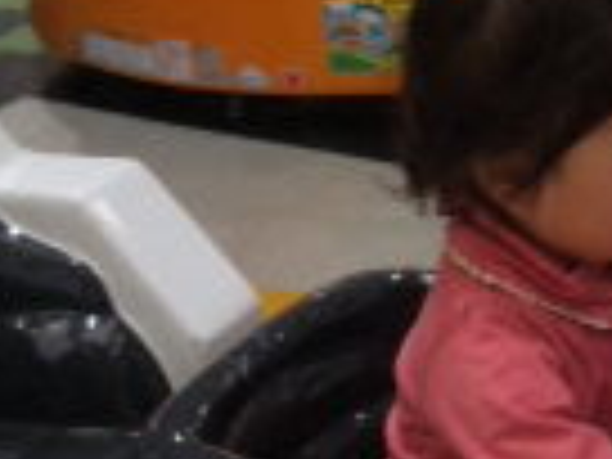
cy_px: 472
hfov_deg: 13.7
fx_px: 2404
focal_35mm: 136
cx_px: 896
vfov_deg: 10.8
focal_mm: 4.82
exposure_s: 1/20
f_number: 2.8
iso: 118
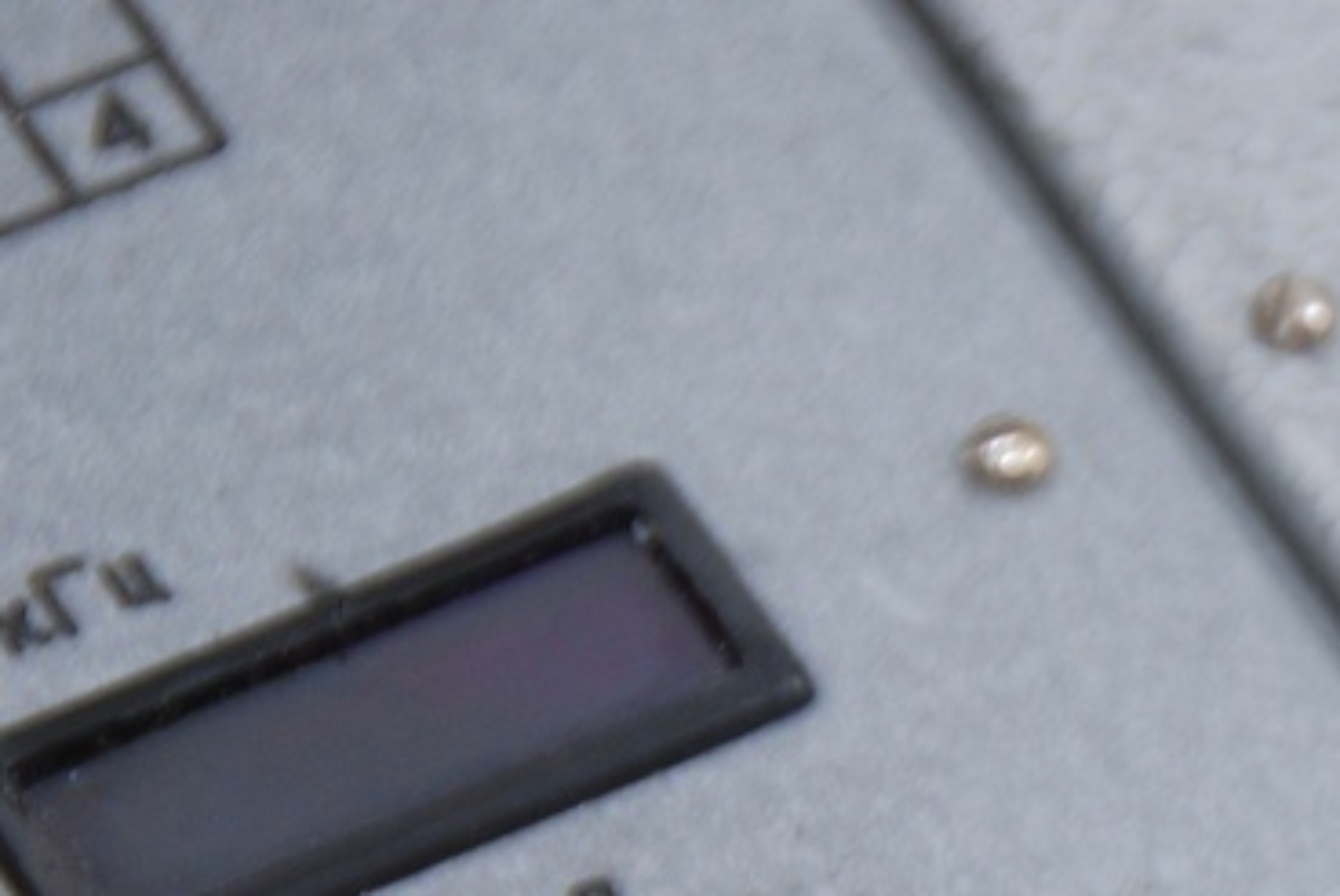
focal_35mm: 548
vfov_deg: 2.5
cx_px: 2156
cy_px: 1444
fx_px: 20404
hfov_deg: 3.7
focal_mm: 105
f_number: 9
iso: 200
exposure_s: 1/60
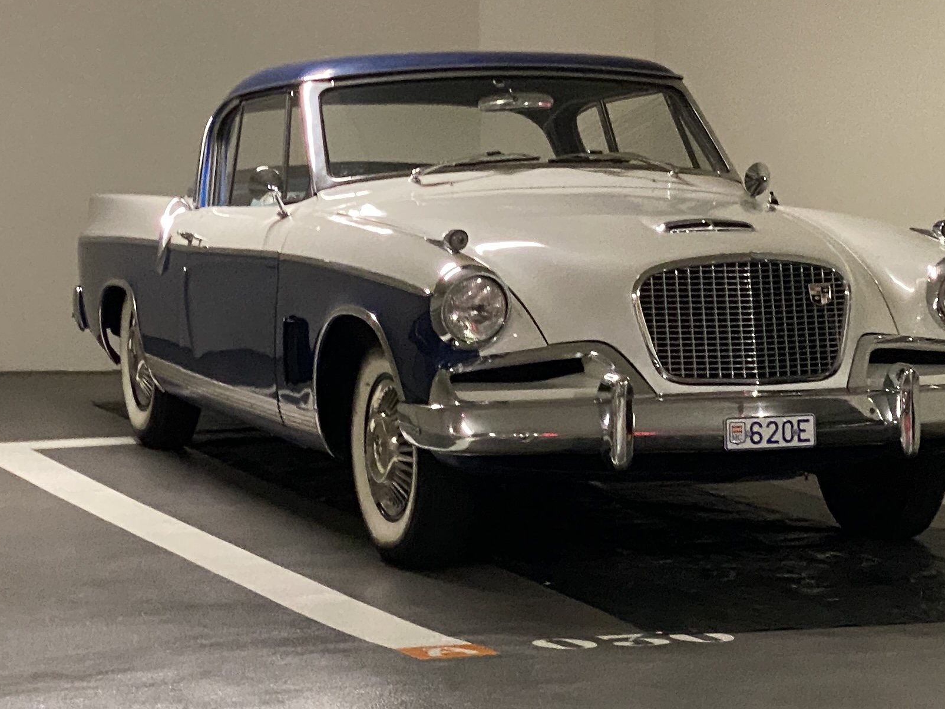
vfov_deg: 22.6
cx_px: 563
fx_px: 1774
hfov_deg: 29.8
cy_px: 285
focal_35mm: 65
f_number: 2
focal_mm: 6
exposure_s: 1/50
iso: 400
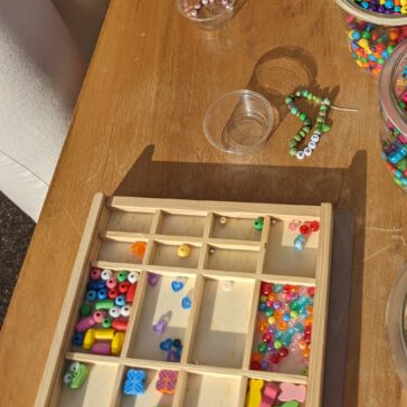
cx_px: 299
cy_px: 44
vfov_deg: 33.6
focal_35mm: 48
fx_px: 639
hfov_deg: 34.7
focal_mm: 4.38
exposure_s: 1/5882
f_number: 1.73
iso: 60
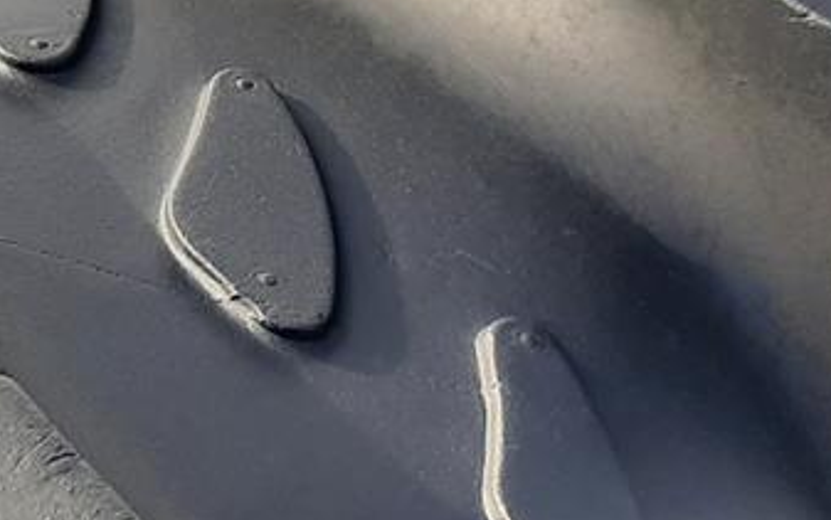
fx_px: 2221
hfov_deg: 20.8
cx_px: 96
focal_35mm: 98
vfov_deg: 13.4
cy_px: 259
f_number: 1.7
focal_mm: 3.93
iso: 40
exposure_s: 1/1081
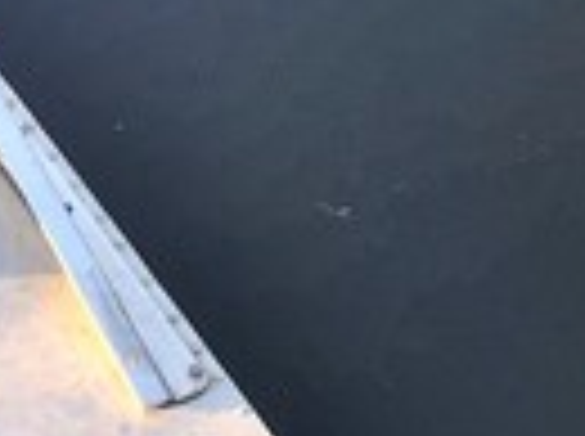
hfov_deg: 10.7
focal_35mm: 179
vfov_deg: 7.9
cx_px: 868
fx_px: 3019
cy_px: -427
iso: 25
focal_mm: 4.15
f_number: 2.2
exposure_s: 1/120
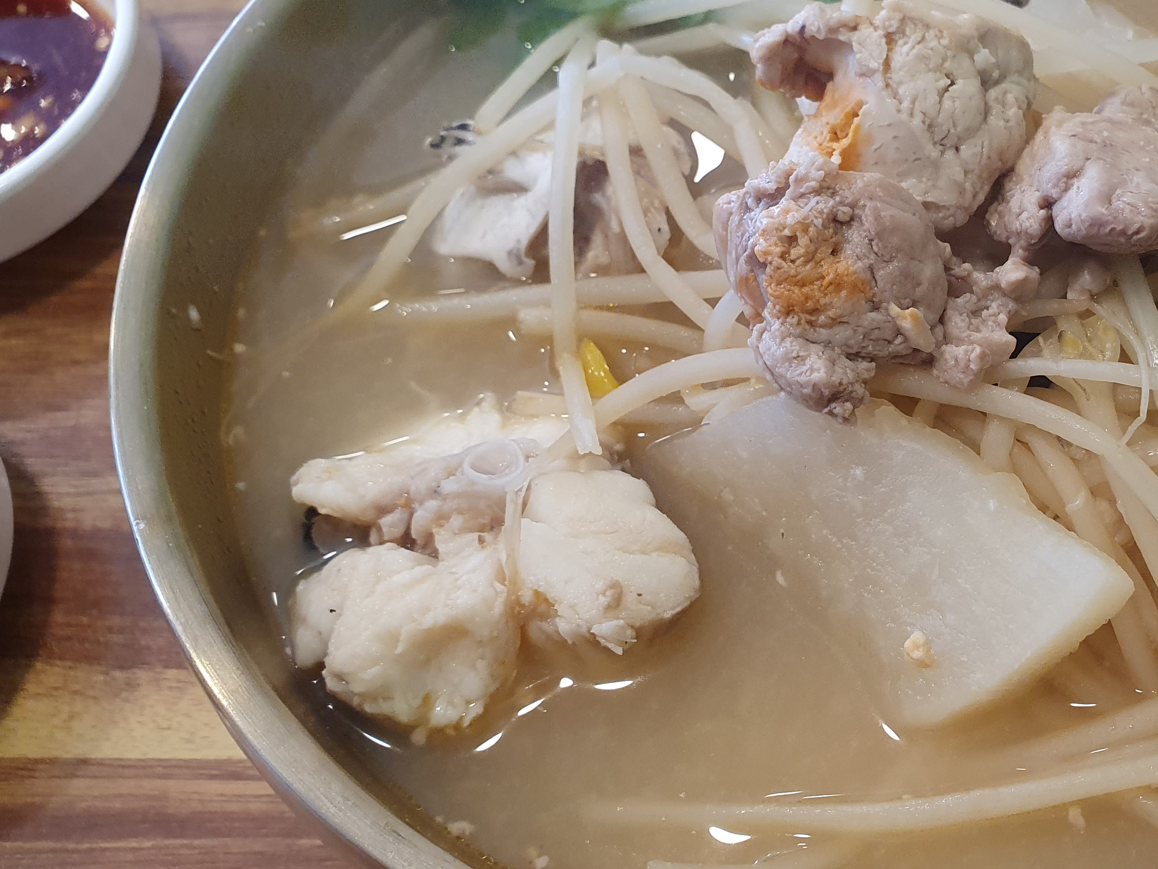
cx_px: 881
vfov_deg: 34.3
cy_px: 413
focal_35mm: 42
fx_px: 1405
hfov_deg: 43.2
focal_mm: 4.32
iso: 250
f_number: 2.4
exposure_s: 1/60
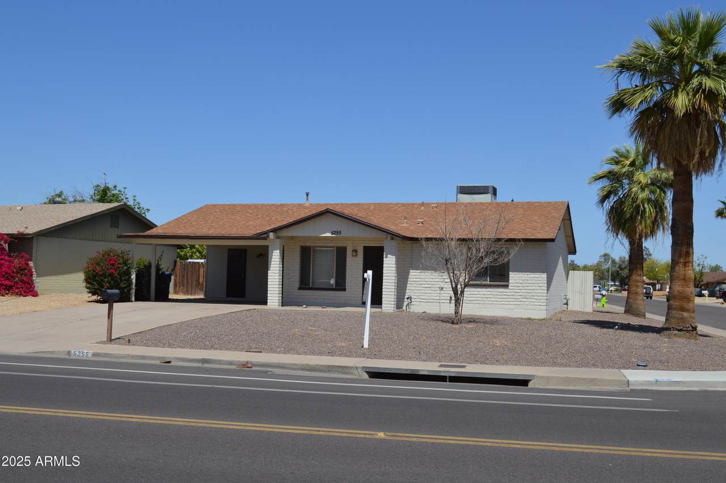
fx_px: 786
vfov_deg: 34.1
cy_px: 242
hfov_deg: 49.6
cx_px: 363
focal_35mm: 39
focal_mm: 26
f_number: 10
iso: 100
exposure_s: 1/400
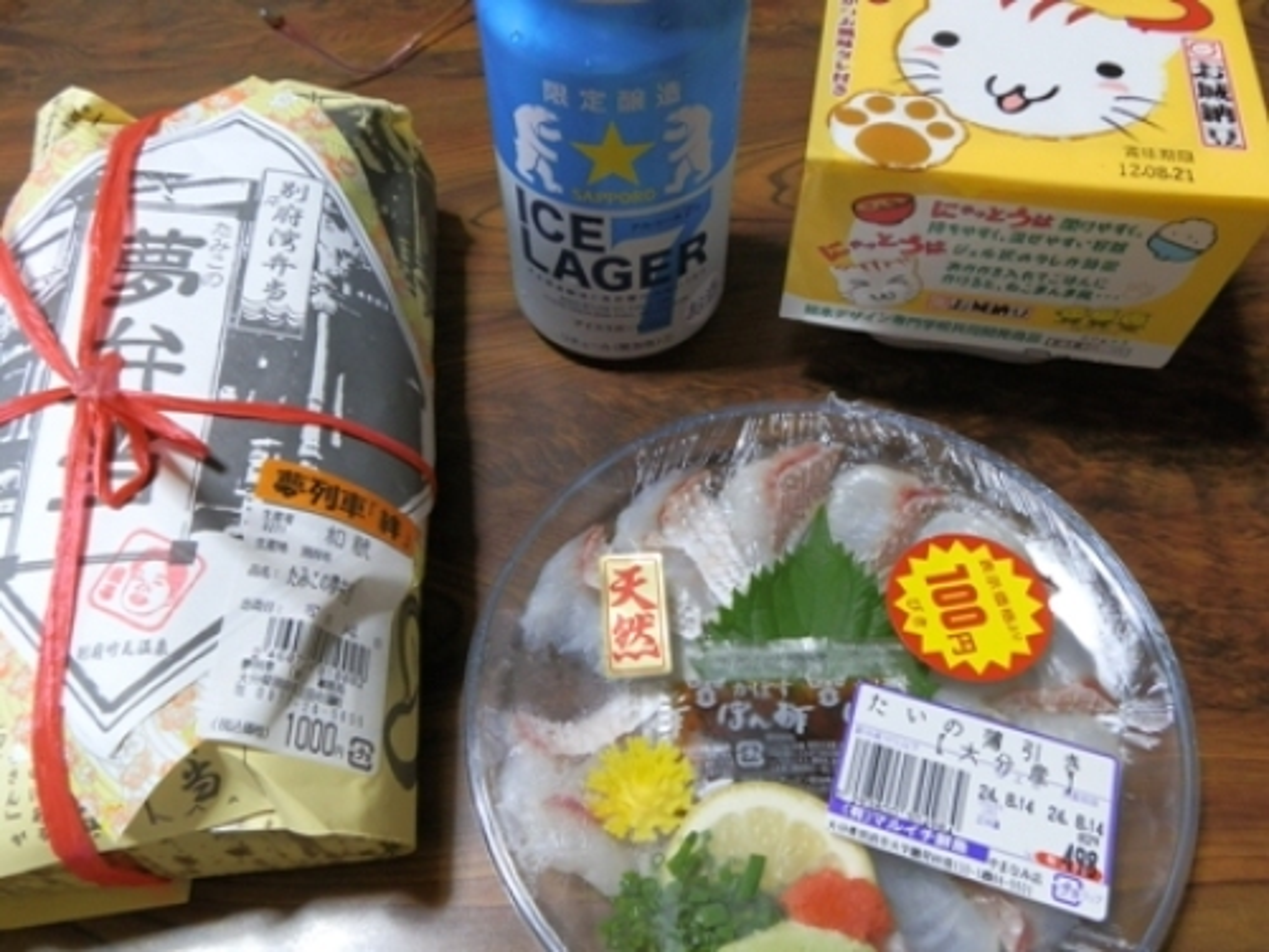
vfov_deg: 49.7
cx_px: 634
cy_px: 476
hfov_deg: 63.4
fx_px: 1026
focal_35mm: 28
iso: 200
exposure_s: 1/13
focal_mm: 5
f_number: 3.1
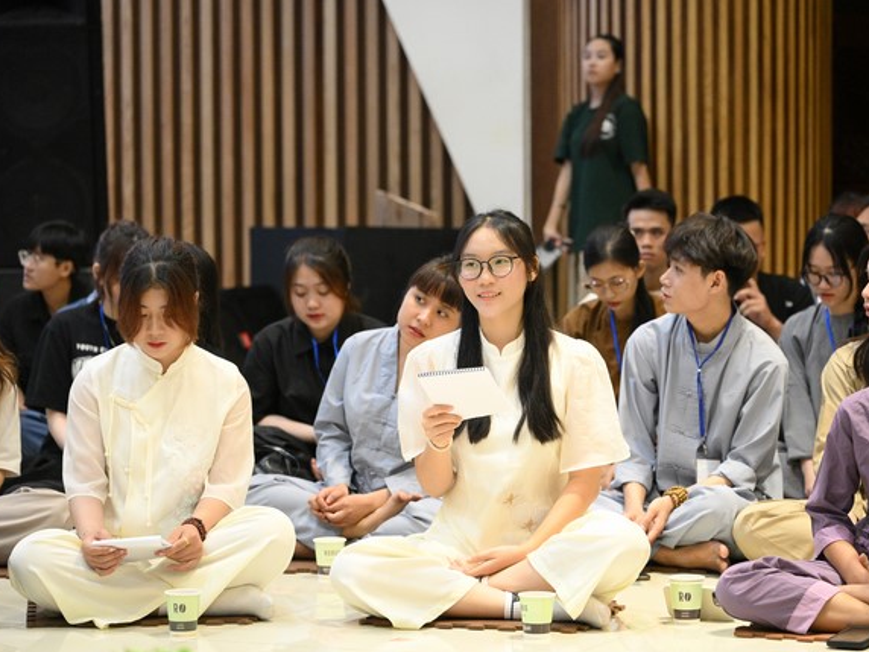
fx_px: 3289
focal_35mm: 131
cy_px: 326
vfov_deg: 11.3
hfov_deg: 15.1
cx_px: 472
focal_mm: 120
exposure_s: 1/250
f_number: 4
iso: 6400
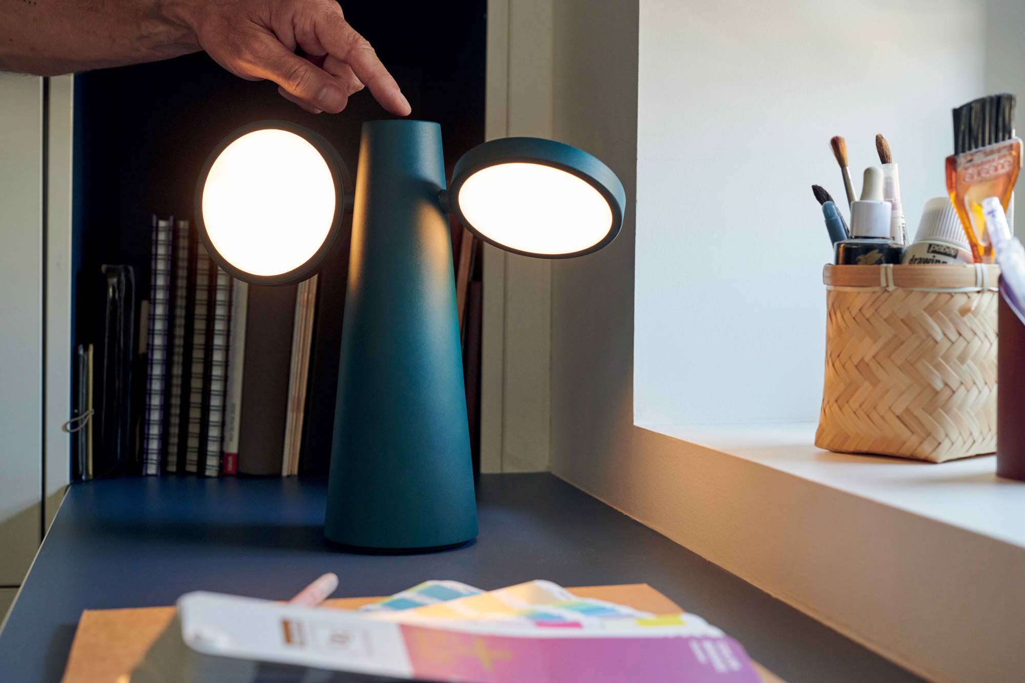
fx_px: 1423
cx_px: 512
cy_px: 342
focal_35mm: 50
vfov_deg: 27.0
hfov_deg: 39.6
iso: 1600
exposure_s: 1/80
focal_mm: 50
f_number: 5.6
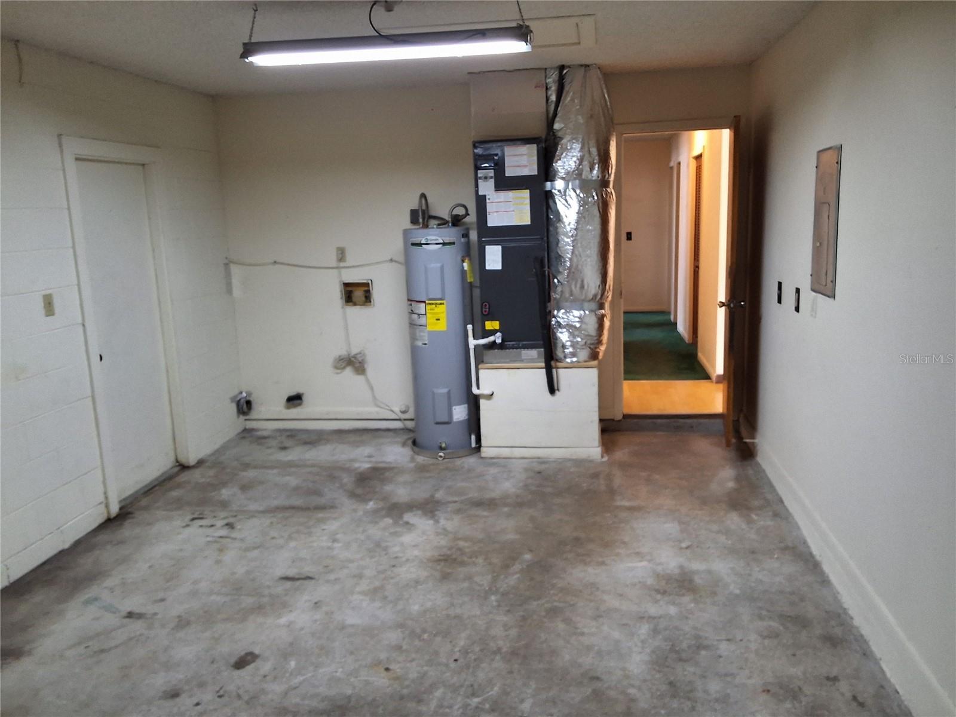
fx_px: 773
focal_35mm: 28
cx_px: 478
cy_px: 358
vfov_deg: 49.7
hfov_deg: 63.4
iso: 200
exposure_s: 1/30
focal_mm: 2.91
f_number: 1.9
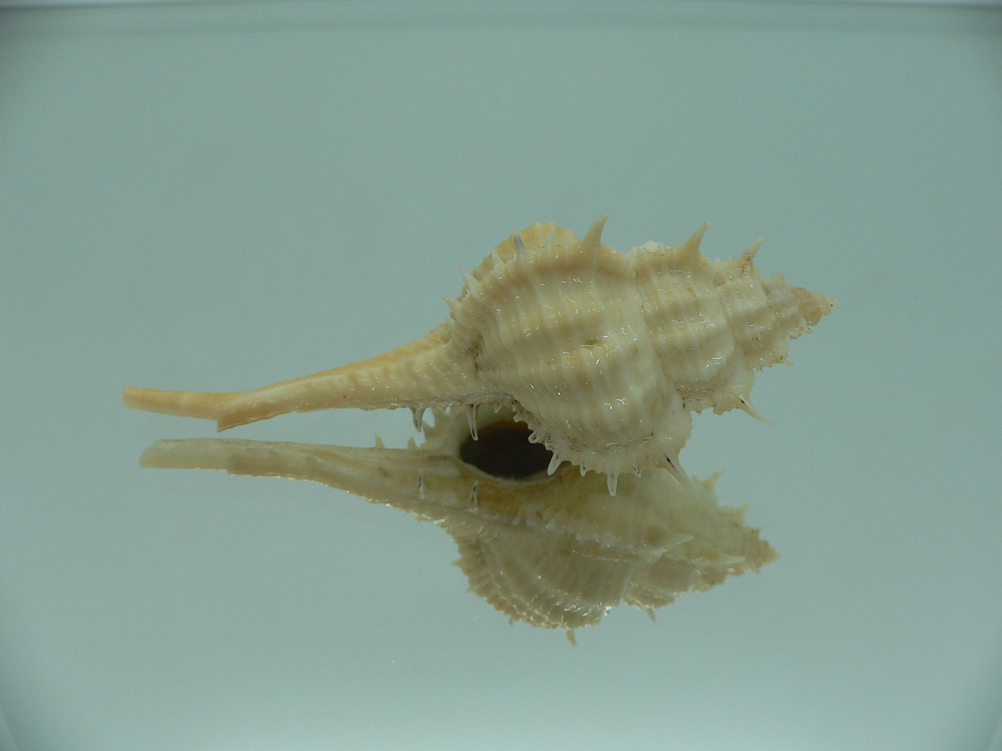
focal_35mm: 35
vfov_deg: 40.7
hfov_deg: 52.6
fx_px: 1013
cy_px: 376
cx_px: 501
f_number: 2.8
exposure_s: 1/60
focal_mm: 4.6
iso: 80
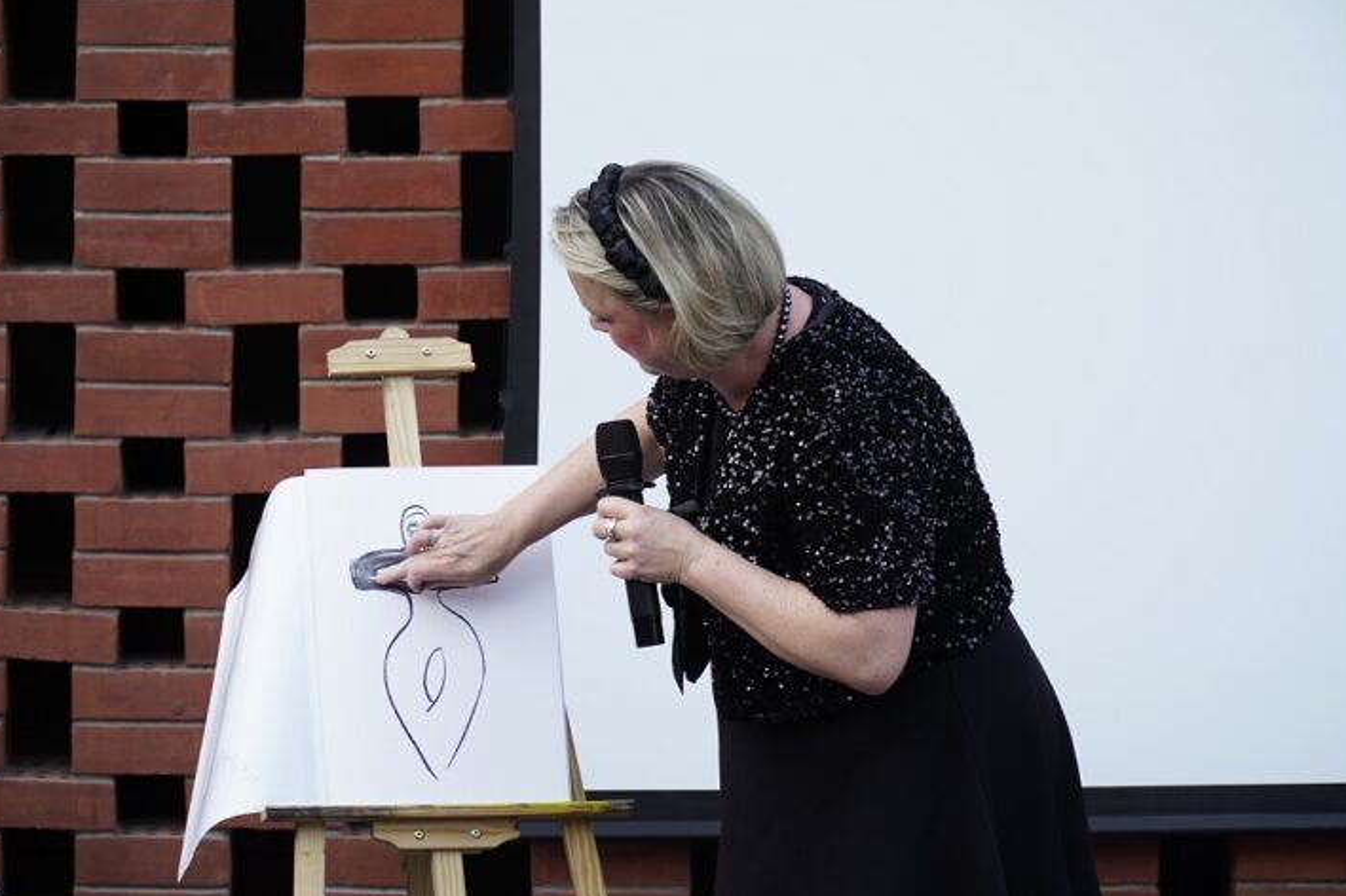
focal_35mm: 157
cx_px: 702
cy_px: 479
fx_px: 5867
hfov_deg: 13.1
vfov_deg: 8.7
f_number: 5
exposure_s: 1/100
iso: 250
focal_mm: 97
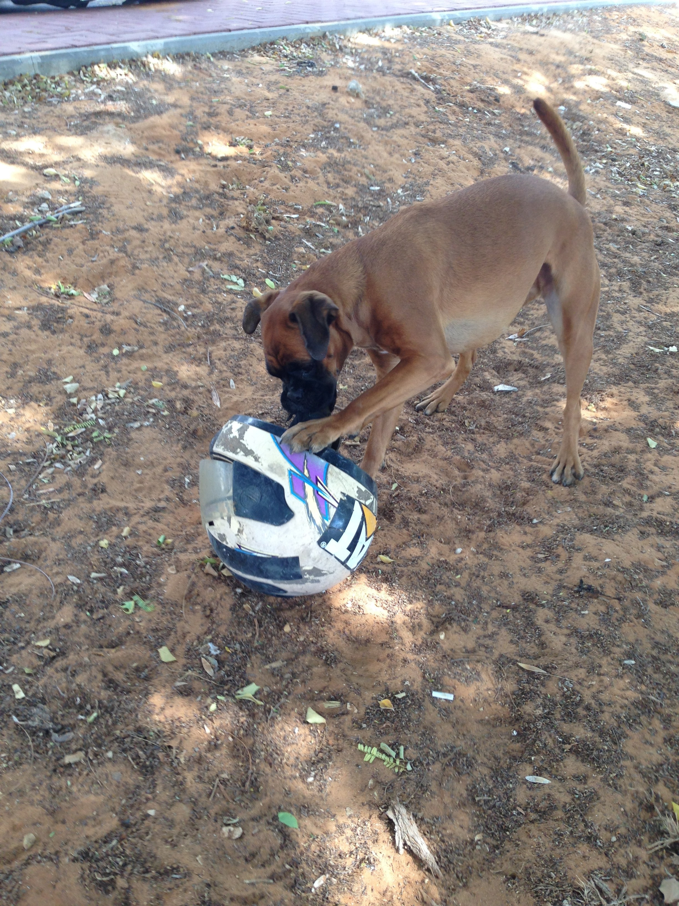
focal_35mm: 33
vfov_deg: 55.4
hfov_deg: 42.9
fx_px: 863
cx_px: 340
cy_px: 453
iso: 64
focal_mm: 4.12
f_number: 2.4
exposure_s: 1/120
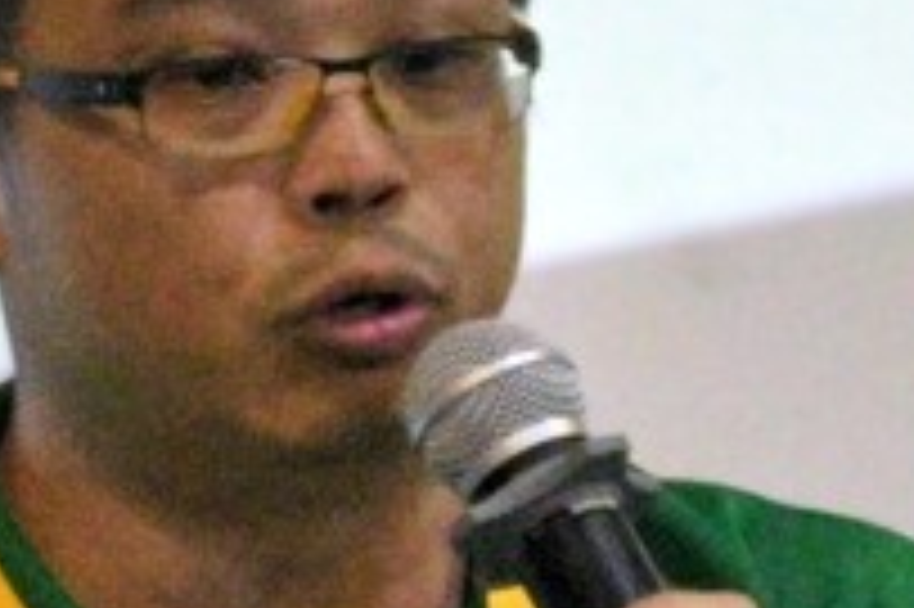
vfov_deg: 1.0
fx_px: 36529
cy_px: 757
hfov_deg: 1.4
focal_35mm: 1440
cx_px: 396
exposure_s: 1/500
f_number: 4.5
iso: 3200
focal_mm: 130
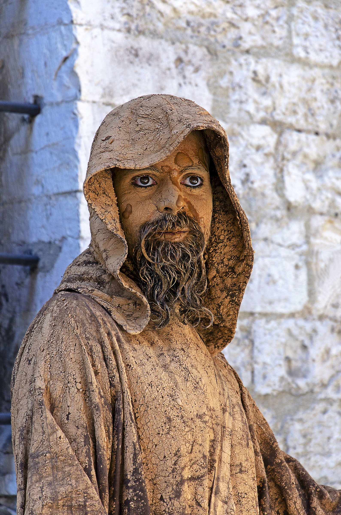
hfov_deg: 8.7
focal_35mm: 158
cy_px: 258
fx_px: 2248
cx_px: 170
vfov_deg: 13.1
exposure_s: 1/60
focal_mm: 105
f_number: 6.3
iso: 100
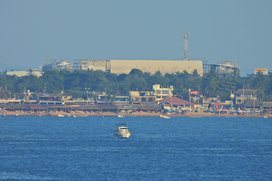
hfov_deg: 1.5
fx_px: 10645
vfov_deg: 1.0
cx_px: 128
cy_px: 93
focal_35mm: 1409
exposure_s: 1/500
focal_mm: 214
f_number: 6.3
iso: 100
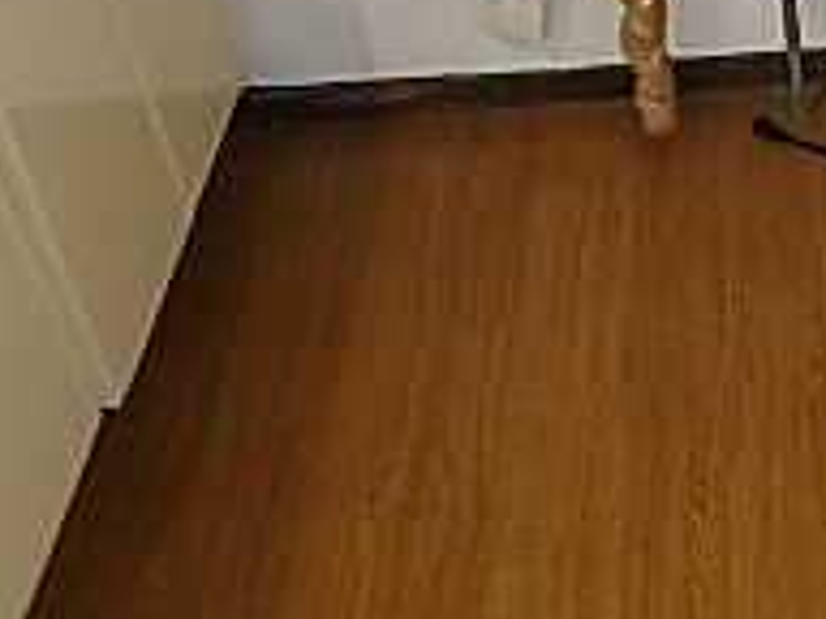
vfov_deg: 20.8
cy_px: 142
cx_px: 1304
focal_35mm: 70
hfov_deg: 22.0
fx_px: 1670
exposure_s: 1/30
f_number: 3.5
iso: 400
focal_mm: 3.7
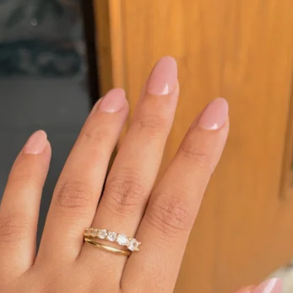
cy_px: 236
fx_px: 670
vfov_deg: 24.3
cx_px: 114
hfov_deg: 24.6
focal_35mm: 70
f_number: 1.78
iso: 64
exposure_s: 1/225
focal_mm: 6.76
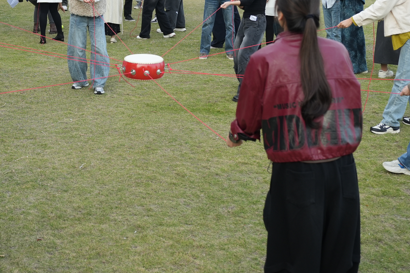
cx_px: 144
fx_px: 740
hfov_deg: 30.8
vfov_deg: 20.1
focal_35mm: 65
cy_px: -12
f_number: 3.2
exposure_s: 1/500
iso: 250
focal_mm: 28
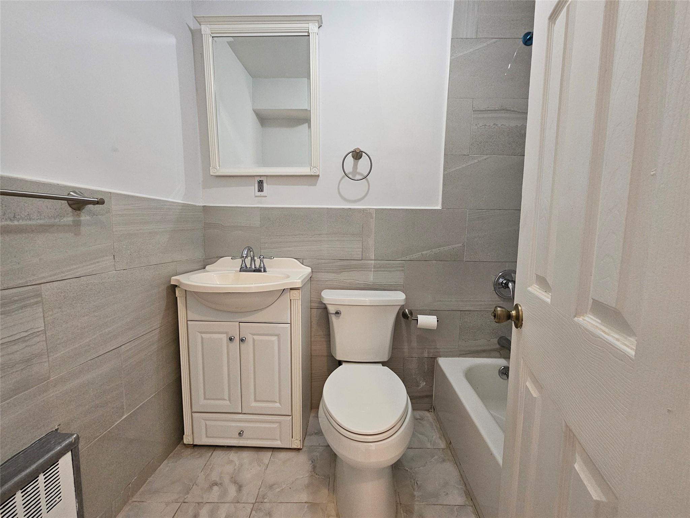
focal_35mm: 13
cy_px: 259
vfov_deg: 89.9
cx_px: 345
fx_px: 259
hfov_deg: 106.2
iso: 320
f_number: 2.2
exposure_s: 1/60
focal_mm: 2.2
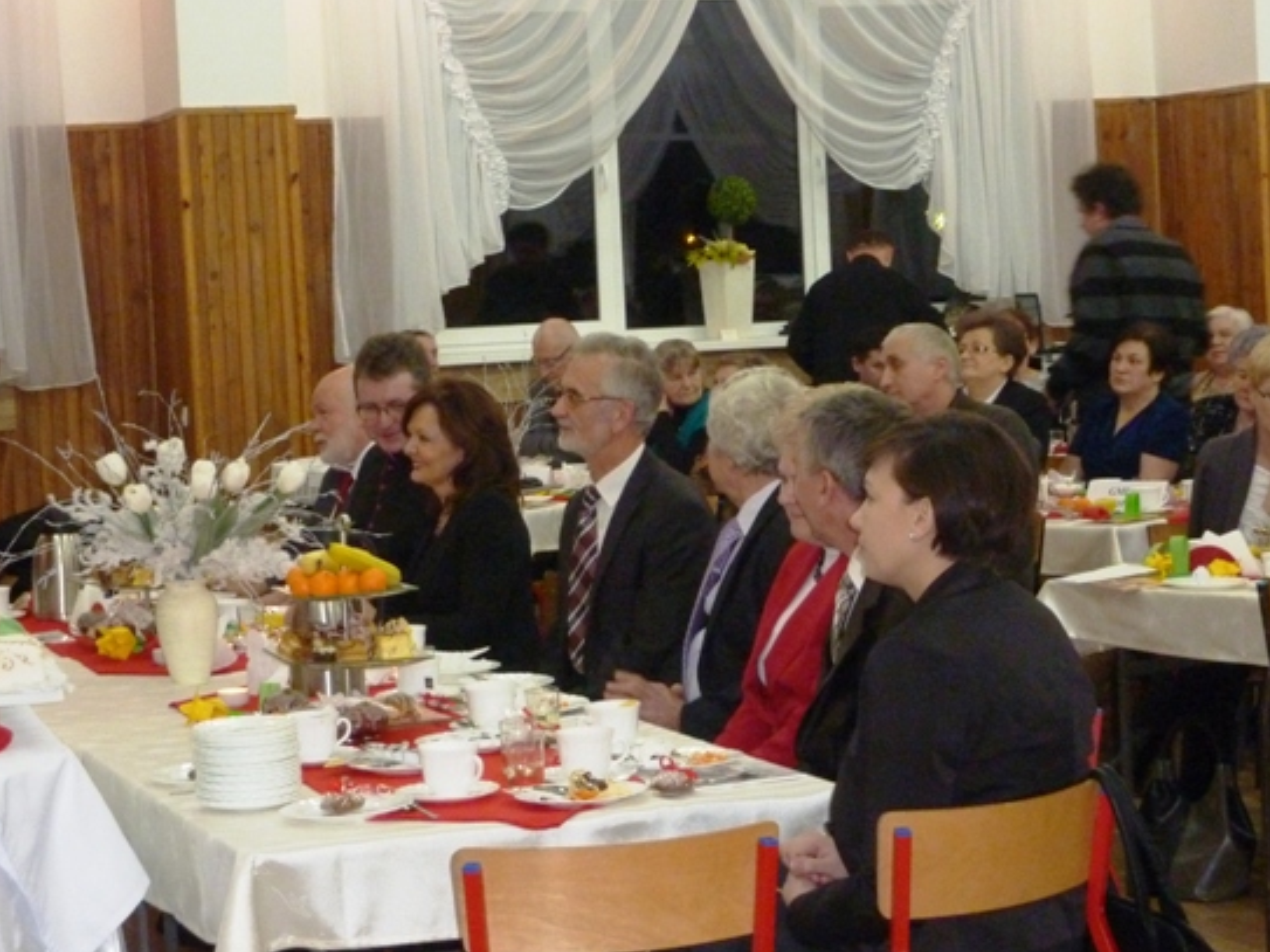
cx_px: 639
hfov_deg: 24.7
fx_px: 2898
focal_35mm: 79
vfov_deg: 18.7
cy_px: 440
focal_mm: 11
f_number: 4.1
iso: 640
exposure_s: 1/30
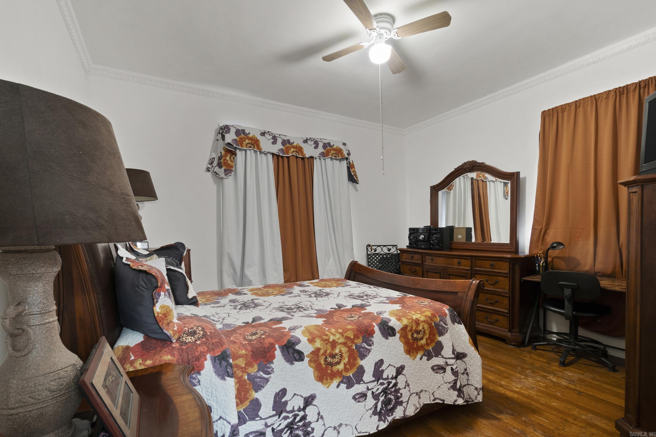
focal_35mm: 15
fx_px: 273
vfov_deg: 77.3
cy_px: 218
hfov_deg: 100.4
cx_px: 328
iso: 400
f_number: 8
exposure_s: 2.5
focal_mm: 10
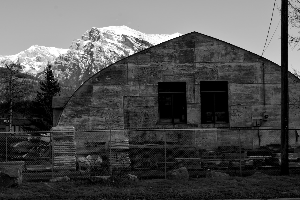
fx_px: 525
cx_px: 150
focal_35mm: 63
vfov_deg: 21.6
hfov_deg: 31.9
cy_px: 100
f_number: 11
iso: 360
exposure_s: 1/500
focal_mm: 42
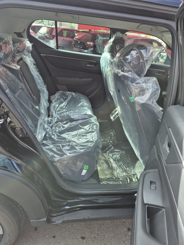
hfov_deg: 58.9
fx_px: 163
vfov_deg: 73.9
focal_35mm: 23
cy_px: 122
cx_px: 92
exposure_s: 1/298
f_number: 1.8
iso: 25
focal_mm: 5.4
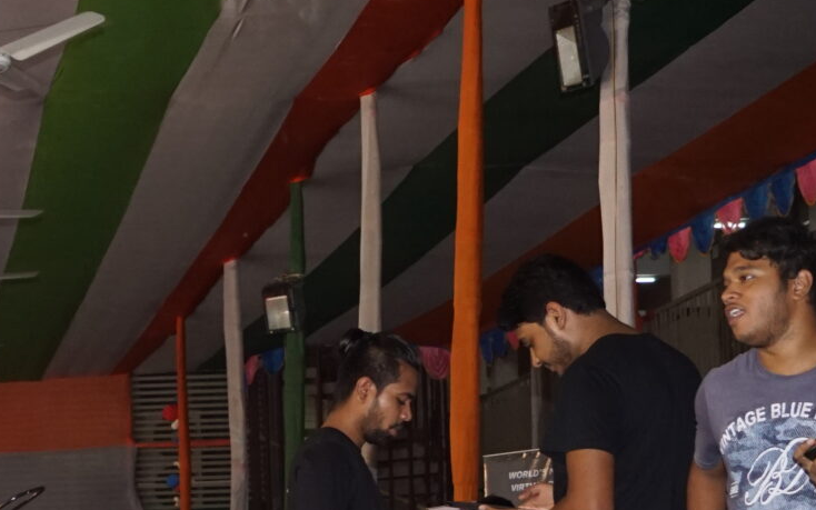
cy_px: 683
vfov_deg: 13.1
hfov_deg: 20.0
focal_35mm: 96
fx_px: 2135
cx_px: -211
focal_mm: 18
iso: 800
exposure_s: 1/160
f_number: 3.5
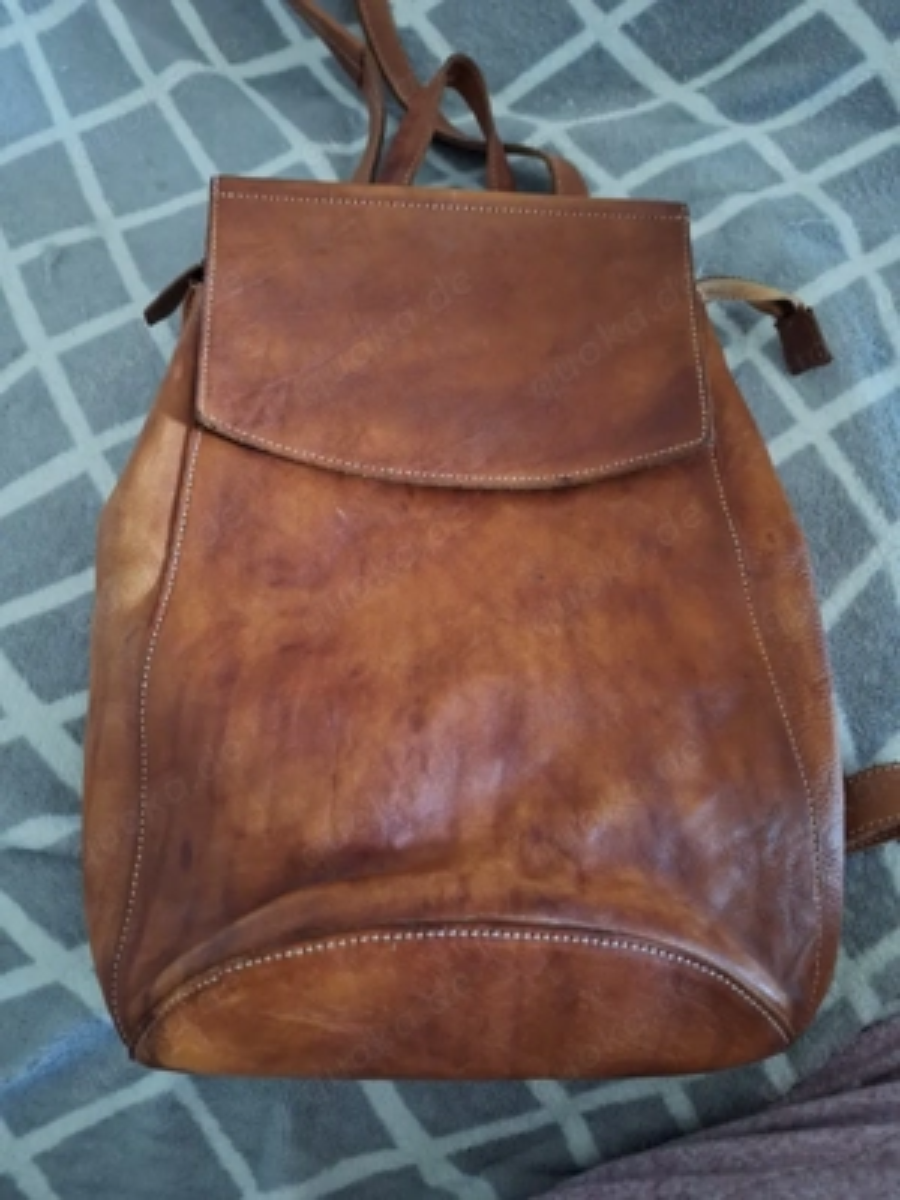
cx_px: 450
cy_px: 600
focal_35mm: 23
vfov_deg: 73.9
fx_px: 797
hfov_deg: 58.9
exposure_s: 1/20
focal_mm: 5.54
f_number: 1.8
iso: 1000
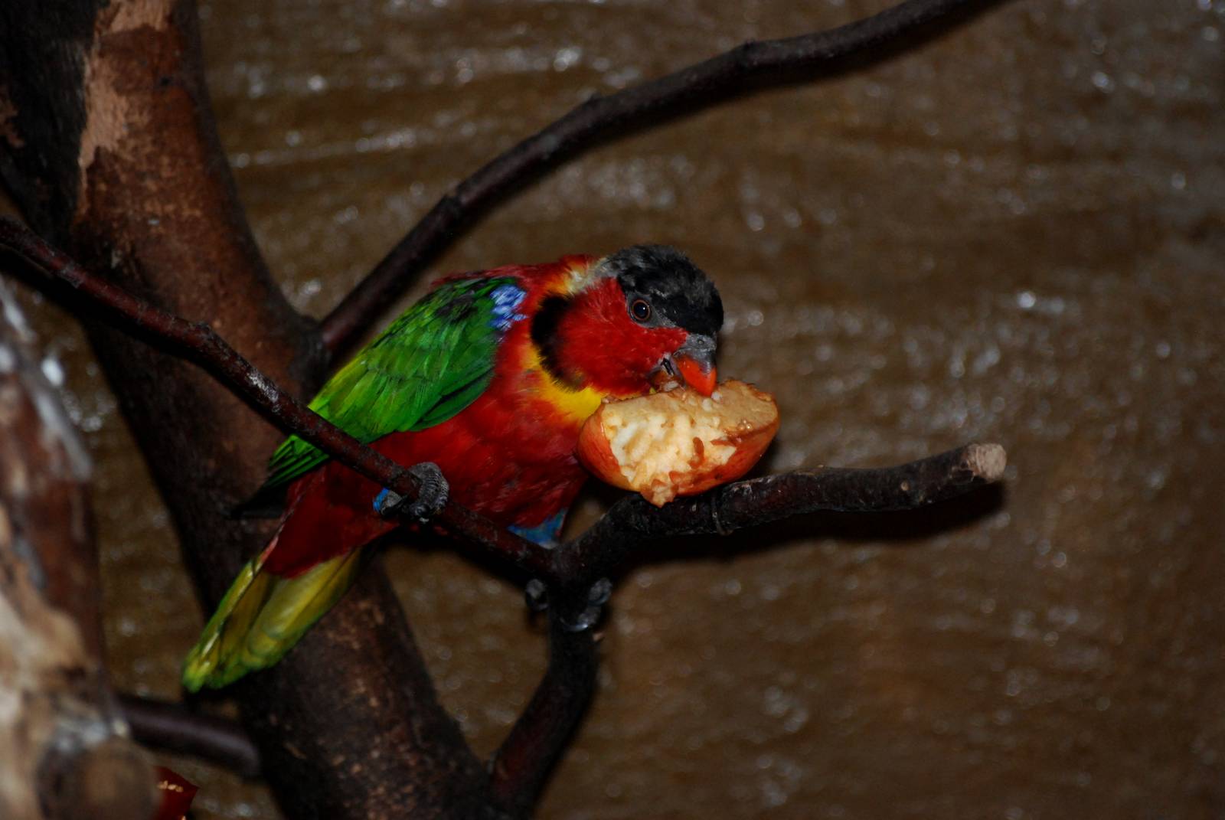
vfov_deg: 4.7
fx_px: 9965
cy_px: 410
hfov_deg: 7.0
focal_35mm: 292
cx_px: 612
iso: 1000
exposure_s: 1/60
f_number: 5
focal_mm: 195
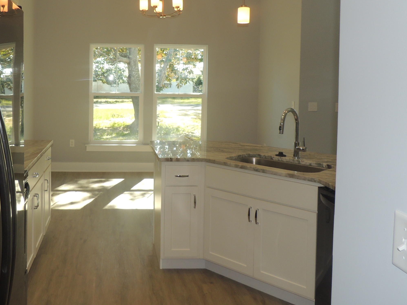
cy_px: 95
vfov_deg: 39.1
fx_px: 423
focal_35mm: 36
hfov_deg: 50.3
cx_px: 130
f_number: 3
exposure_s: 1/80
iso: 100
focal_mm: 4.3
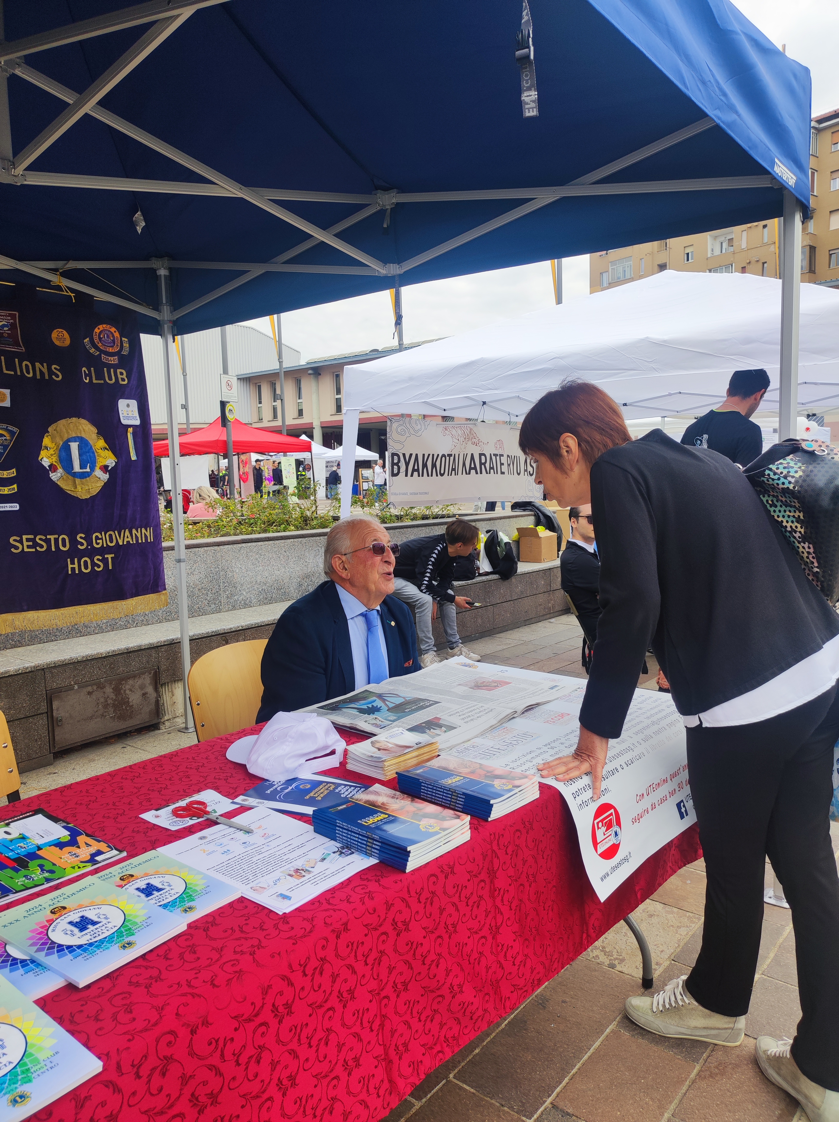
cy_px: 561
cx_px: 420
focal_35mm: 25
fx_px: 809
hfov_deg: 54.8
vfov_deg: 69.4
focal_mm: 4.7
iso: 50
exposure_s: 1/417
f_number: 1.79
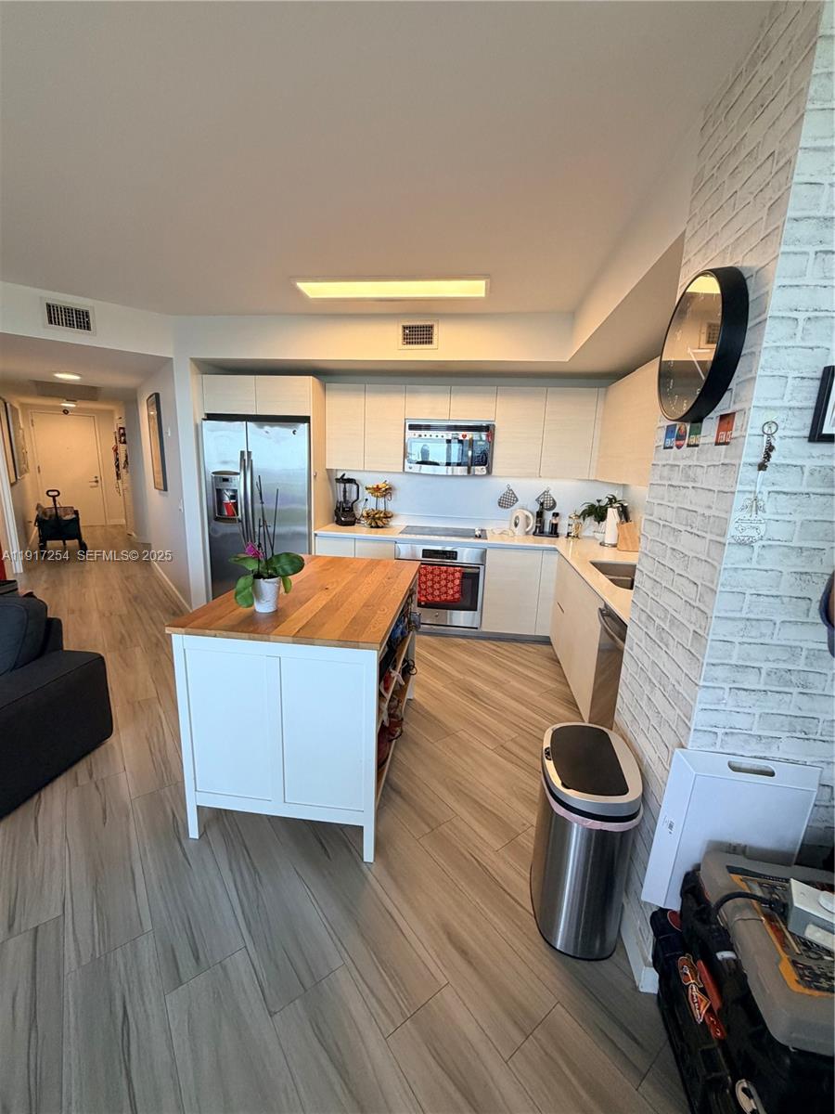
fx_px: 450
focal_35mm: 14
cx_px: 418
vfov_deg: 102.1
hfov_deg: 85.7
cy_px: 557
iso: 160
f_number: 2.2
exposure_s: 1/120
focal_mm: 2.22
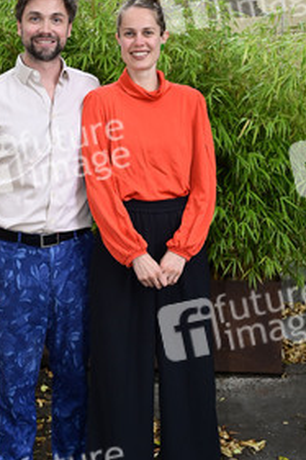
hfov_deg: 28.0
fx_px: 609
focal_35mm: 48
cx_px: 93
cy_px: 241
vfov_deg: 41.4
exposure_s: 1/200
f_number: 4.5
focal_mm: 33.5
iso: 1250
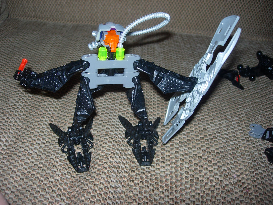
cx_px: 136
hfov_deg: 49.0
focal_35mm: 38
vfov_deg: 37.7
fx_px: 300
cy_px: 102
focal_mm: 7.8
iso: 79
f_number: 2.8
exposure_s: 1/64
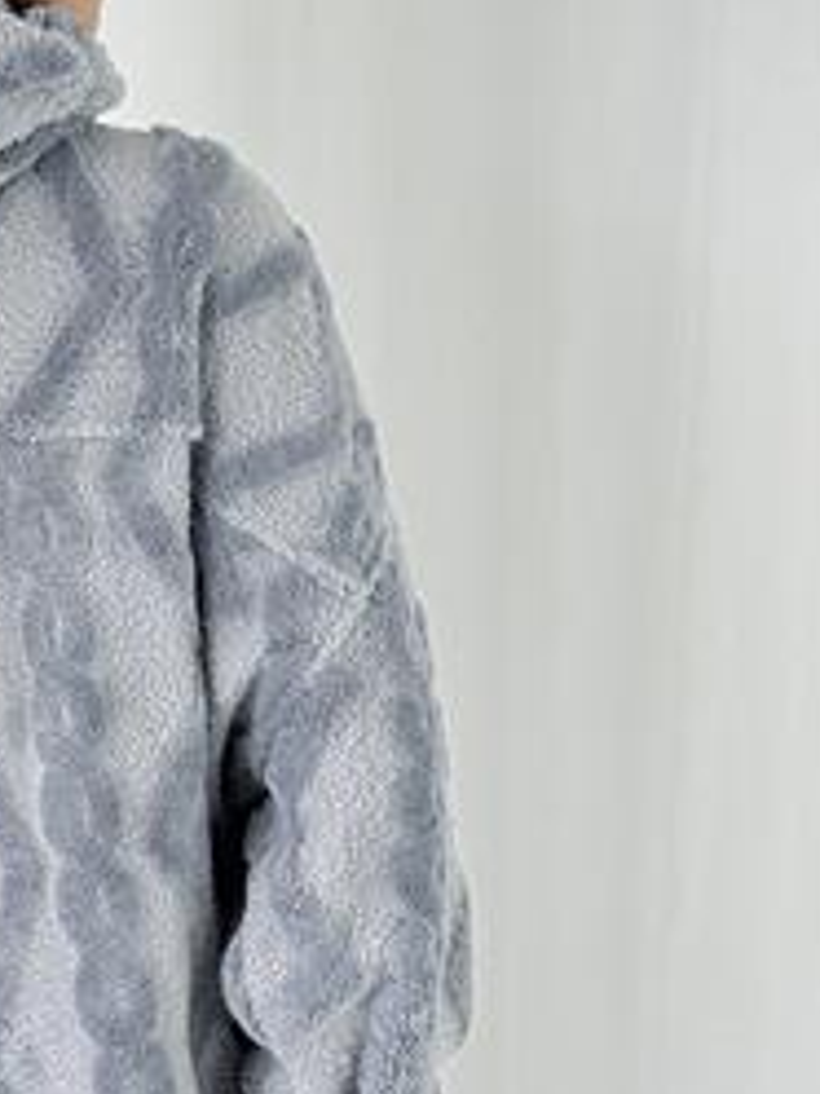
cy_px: 532
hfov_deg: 14.1
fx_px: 3253
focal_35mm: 103
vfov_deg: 19.1
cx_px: -31
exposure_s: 1/189
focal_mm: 6.76
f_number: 1.78
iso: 50
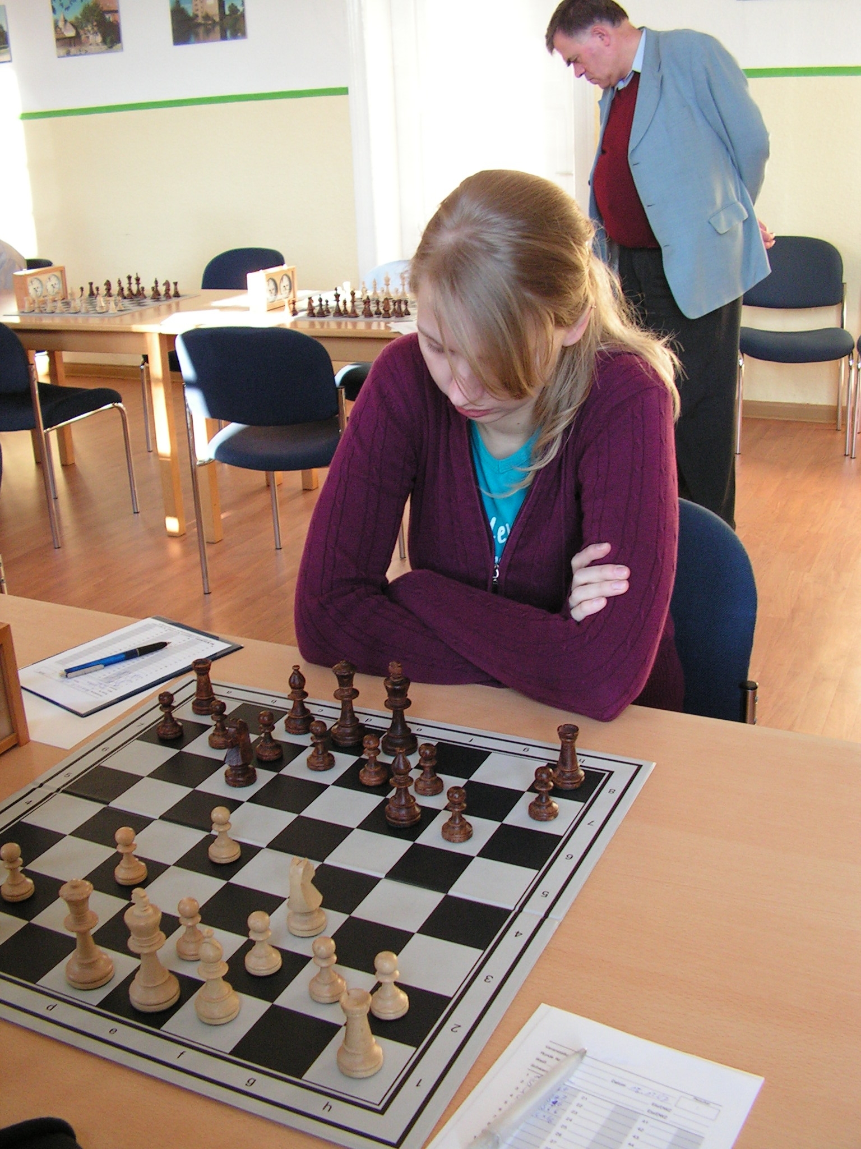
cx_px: 430
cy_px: 574
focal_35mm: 36
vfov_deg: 51.4
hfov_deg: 39.7
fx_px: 1194
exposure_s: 1/40
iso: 160
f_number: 3.2
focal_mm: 6
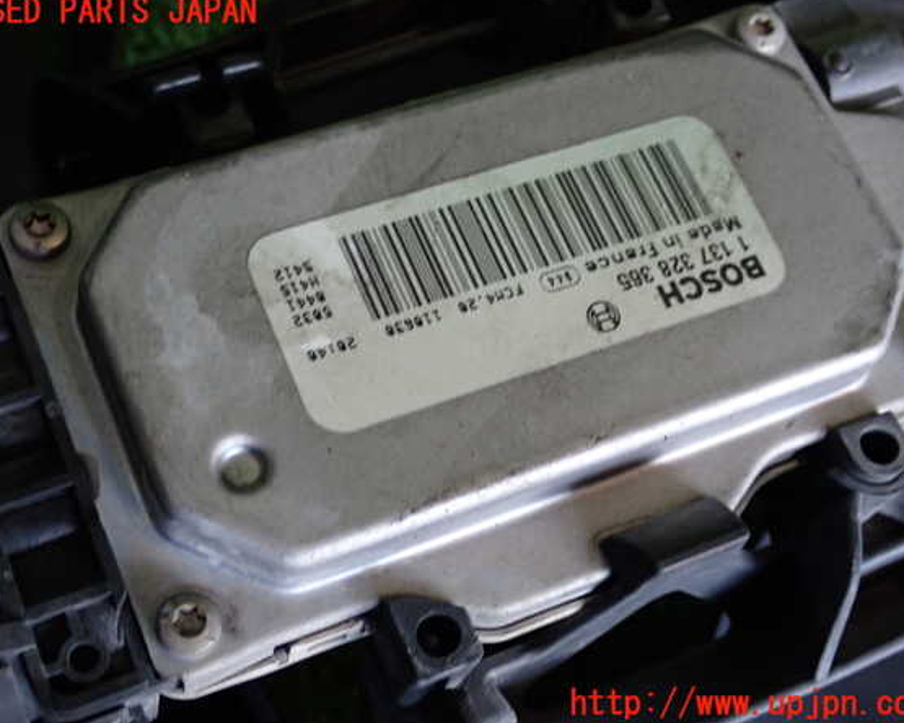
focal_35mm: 57
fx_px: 1525
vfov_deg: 26.7
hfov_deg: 33.0
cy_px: 358
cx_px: 450
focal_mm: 9.65
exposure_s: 1/50
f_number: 3.3
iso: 320
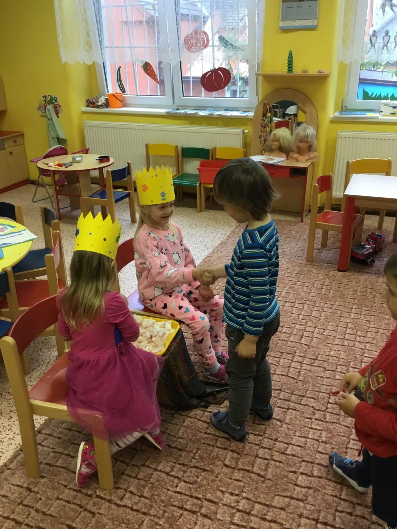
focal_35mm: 31
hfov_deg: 45.4
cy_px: 264
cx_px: 198
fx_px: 474
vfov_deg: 58.4
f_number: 2.4
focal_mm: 3.3
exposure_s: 1/33
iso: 100
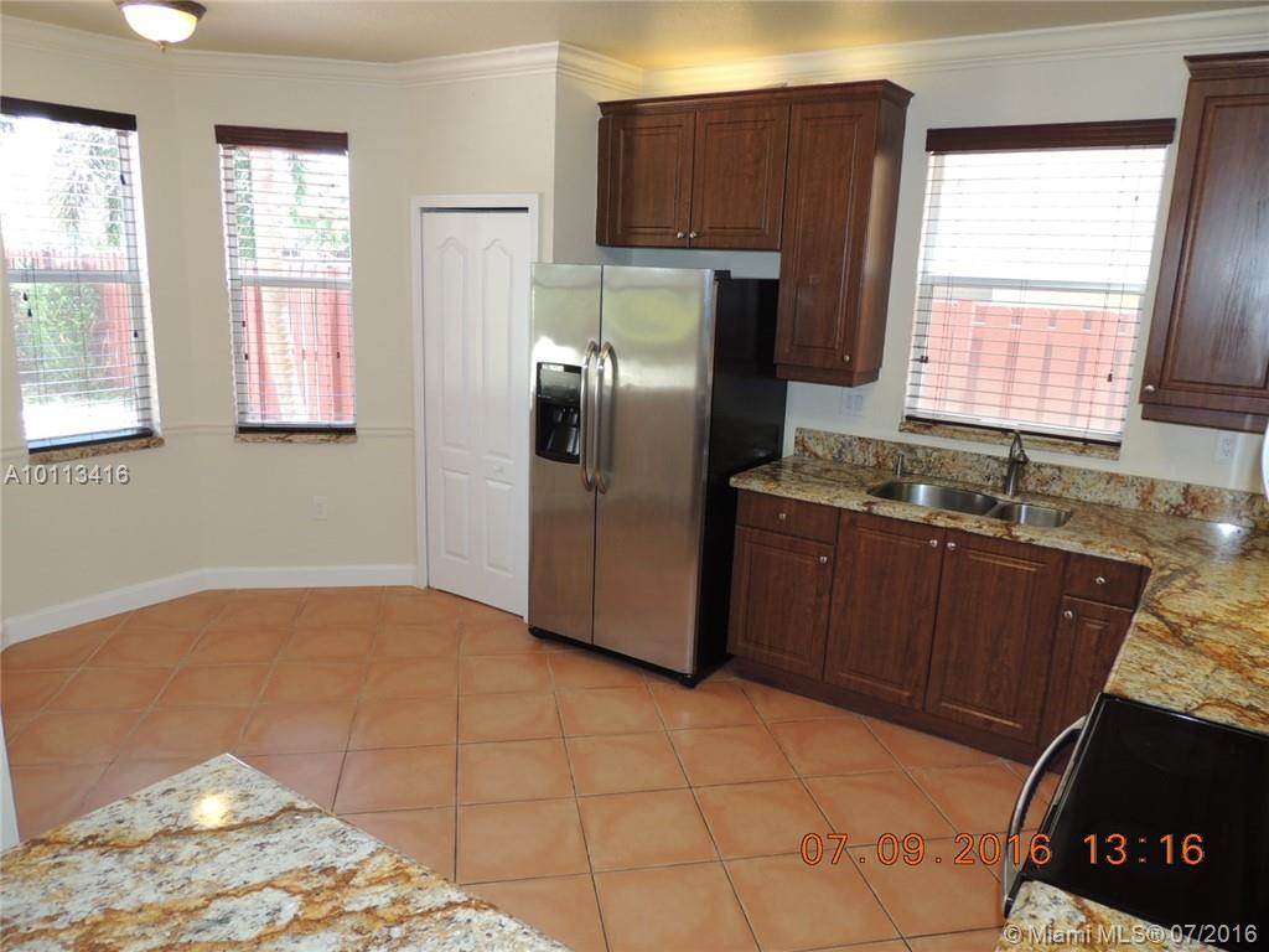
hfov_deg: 71.6
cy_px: 476
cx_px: 634
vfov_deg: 56.8
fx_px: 880
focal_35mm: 24
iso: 100
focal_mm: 4.3
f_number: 3
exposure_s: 1/40
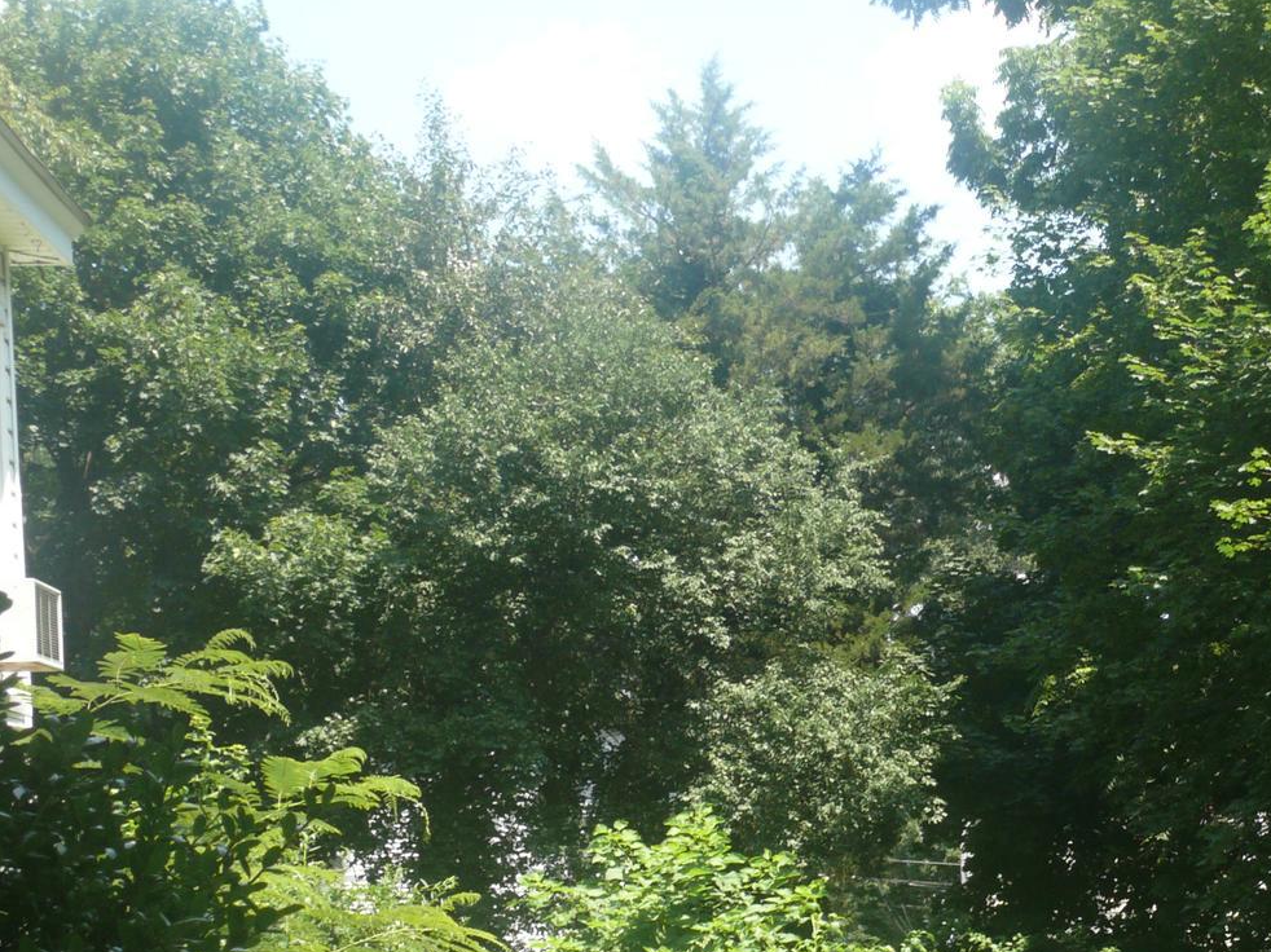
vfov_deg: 19.5
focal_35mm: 73
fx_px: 2680
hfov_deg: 25.6
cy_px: 990
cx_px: 1200
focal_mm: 7.4
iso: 100
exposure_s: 1/200
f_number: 4
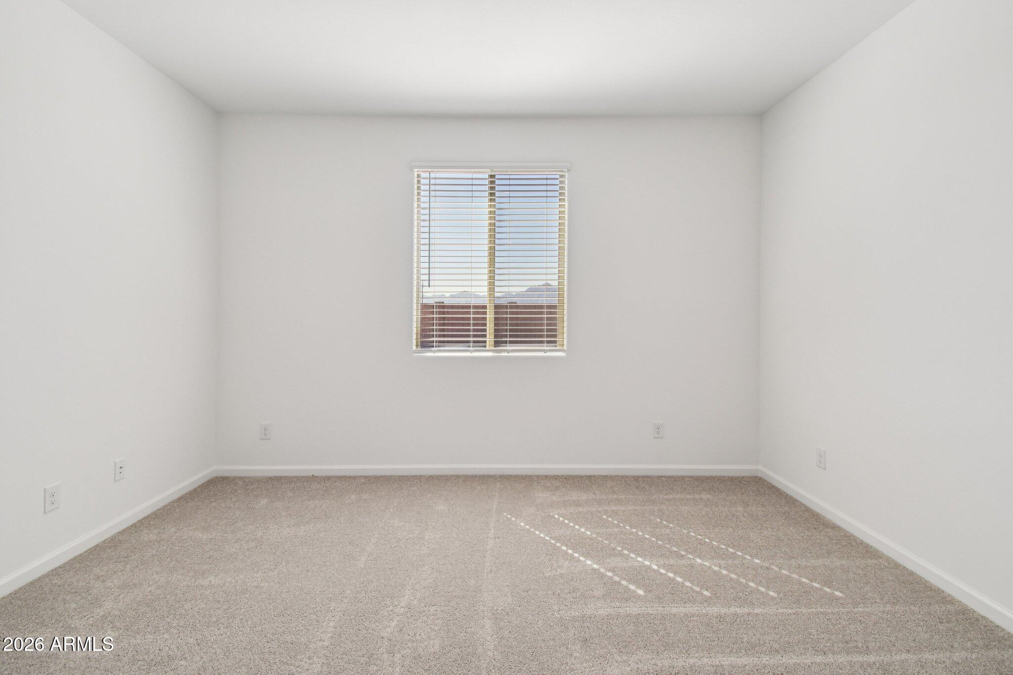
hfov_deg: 100.4
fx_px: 422
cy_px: 338
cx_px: 506
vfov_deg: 77.3
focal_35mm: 15
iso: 400
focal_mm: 10
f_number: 8
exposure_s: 1/100
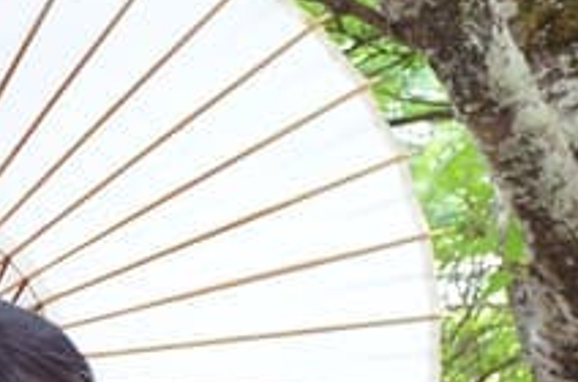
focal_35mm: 275
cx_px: -1028
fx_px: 4409
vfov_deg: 4.9
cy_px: 409
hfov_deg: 6.9
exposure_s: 1/125
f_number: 5.6
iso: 800
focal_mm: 27
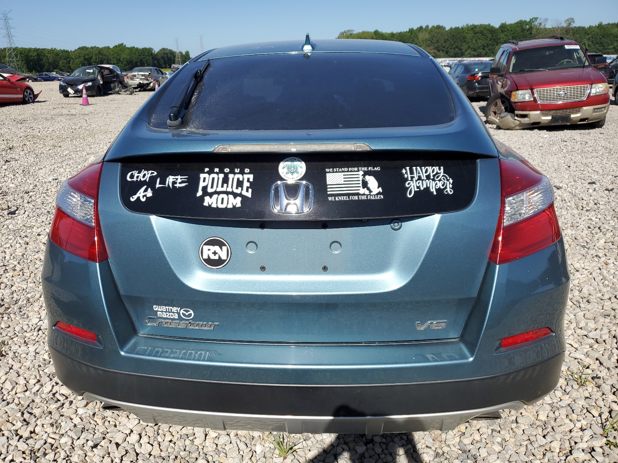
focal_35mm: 26
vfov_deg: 53.1
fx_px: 464
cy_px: 232
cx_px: 309
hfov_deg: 67.3
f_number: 1.5
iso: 50
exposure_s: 1/5000
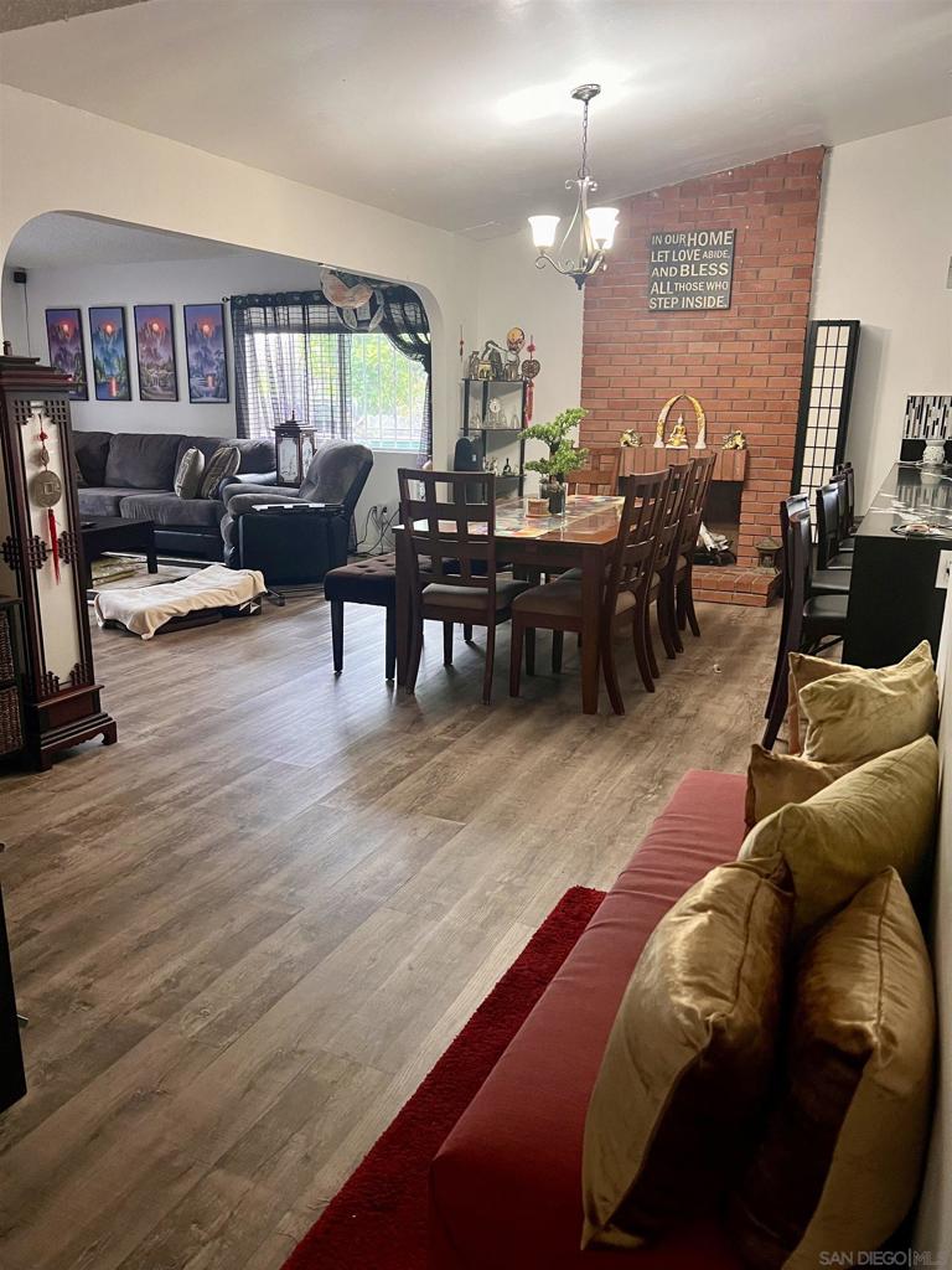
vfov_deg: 67.3
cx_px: 476
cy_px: 635
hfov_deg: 53.1
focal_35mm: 26
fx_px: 953
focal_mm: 5.7
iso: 500
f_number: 1.5
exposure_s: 1/60
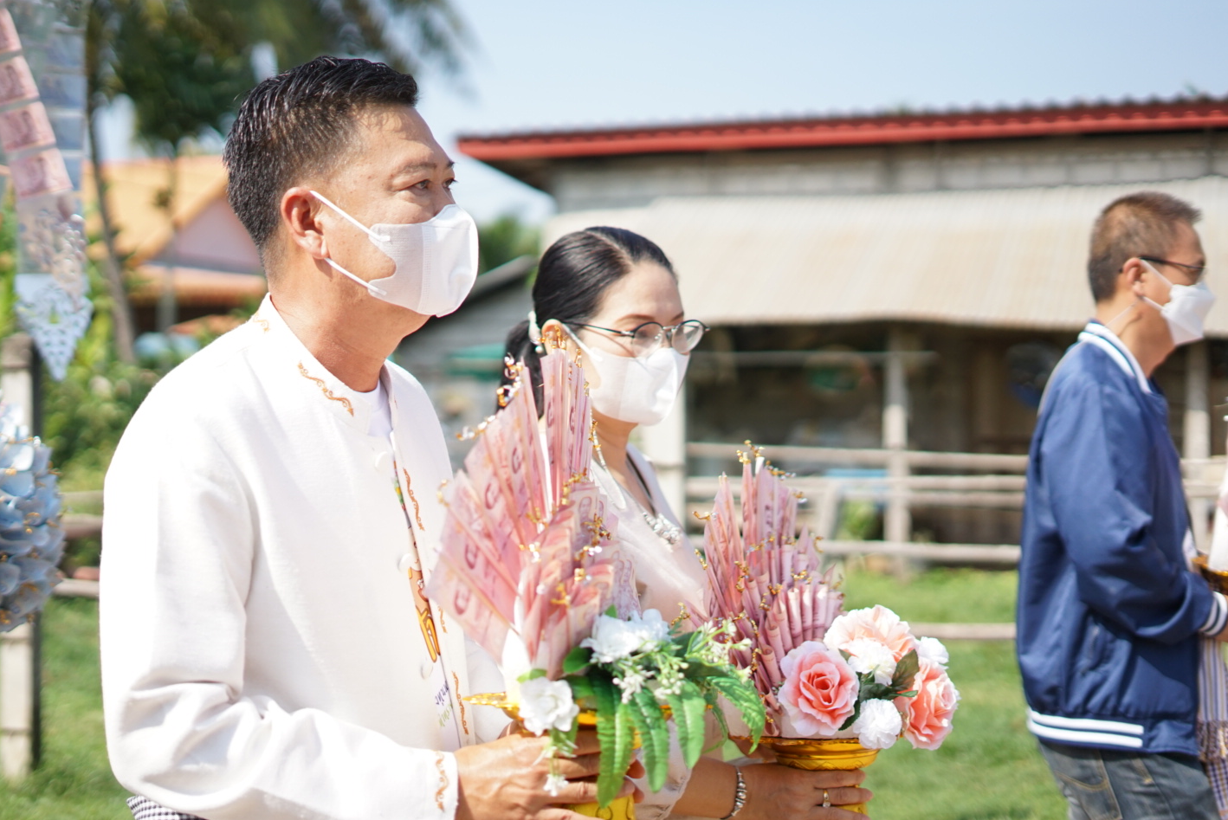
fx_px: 1945
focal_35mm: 57
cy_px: 356
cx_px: 540
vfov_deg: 23.8
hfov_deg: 35.0
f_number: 1.8
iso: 400
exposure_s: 1/8000
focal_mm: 50
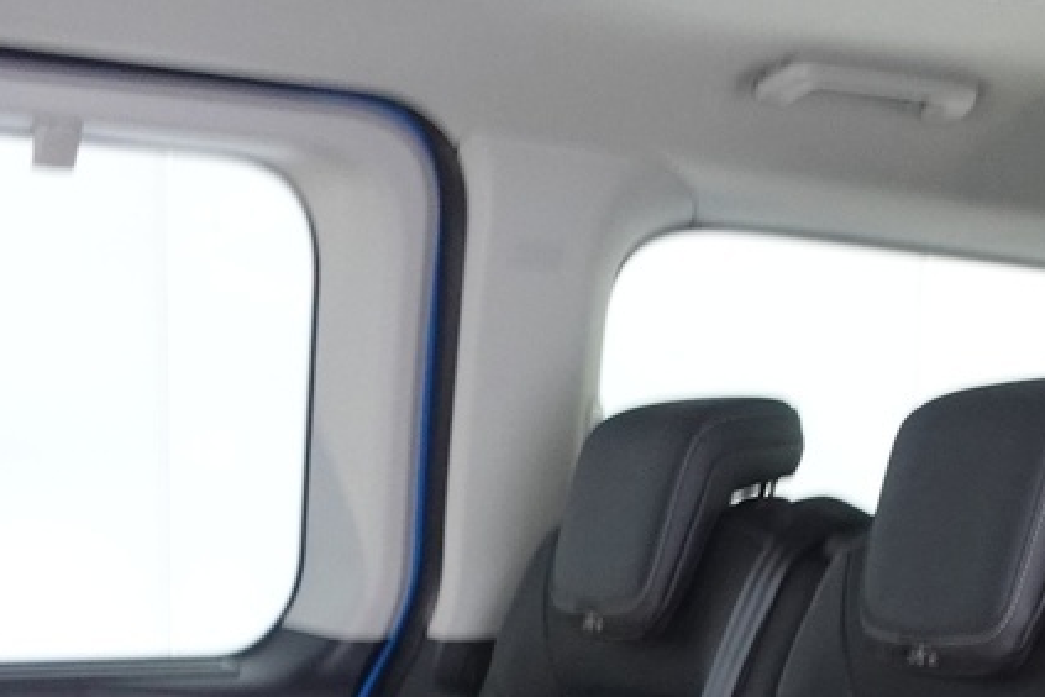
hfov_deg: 21.9
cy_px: 1251
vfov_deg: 13.4
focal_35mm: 92
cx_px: 788
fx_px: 2670
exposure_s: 1/10
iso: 800
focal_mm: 9.4
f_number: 1.8
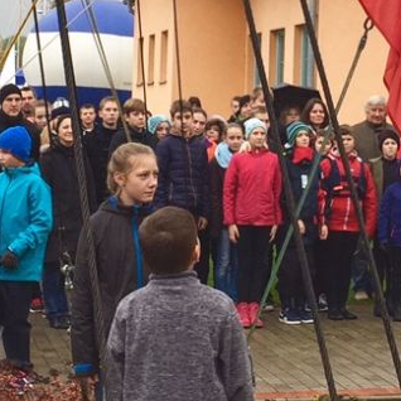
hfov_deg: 13.5
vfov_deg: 13.4
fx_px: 1691
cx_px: 269
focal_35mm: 129
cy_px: 68
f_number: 2.2
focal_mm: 4.15
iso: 32
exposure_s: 1/121
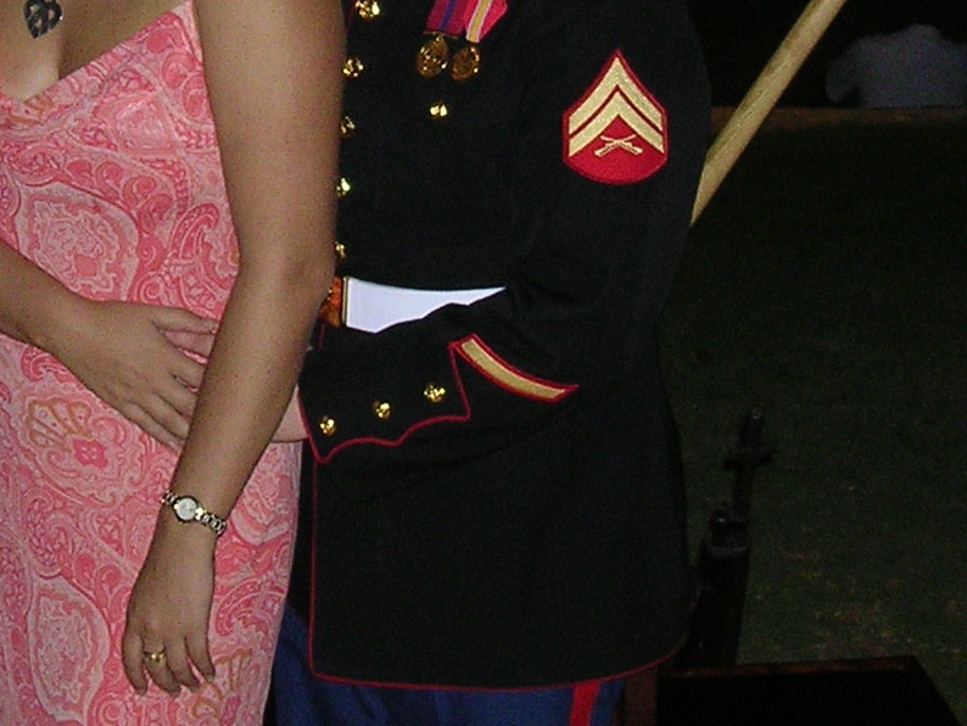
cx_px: 189
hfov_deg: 19.8
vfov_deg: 14.8
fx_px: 2738
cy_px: -6
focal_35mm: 98
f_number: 2.8
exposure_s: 1/60.1
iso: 224
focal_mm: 5.8
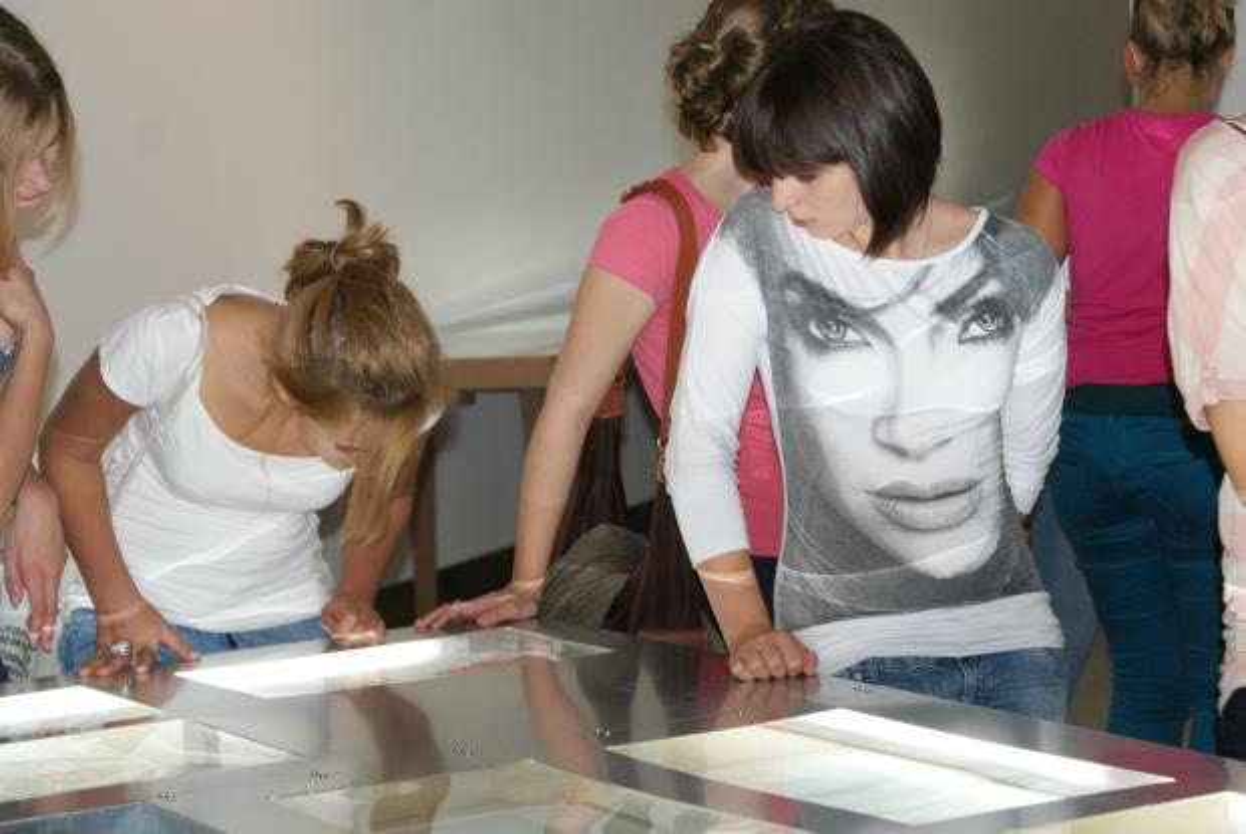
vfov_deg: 13.1
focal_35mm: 105
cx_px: 623
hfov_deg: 19.4
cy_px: 417
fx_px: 3638
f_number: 5.6
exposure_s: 1/125
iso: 400
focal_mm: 70
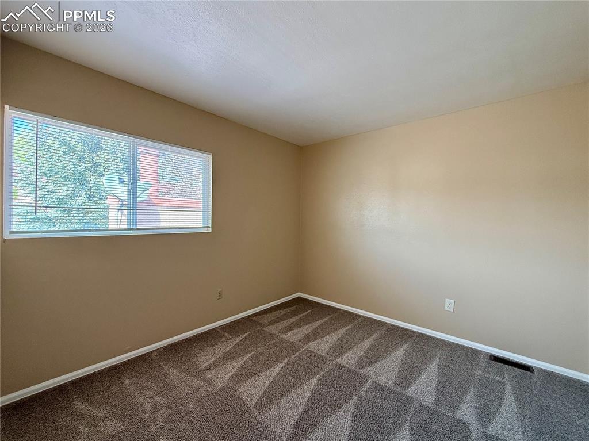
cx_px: 294
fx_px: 238
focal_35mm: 14
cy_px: 220
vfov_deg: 85.6
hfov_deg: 102.1
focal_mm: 2.22
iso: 250
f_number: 2.2
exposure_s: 1/99
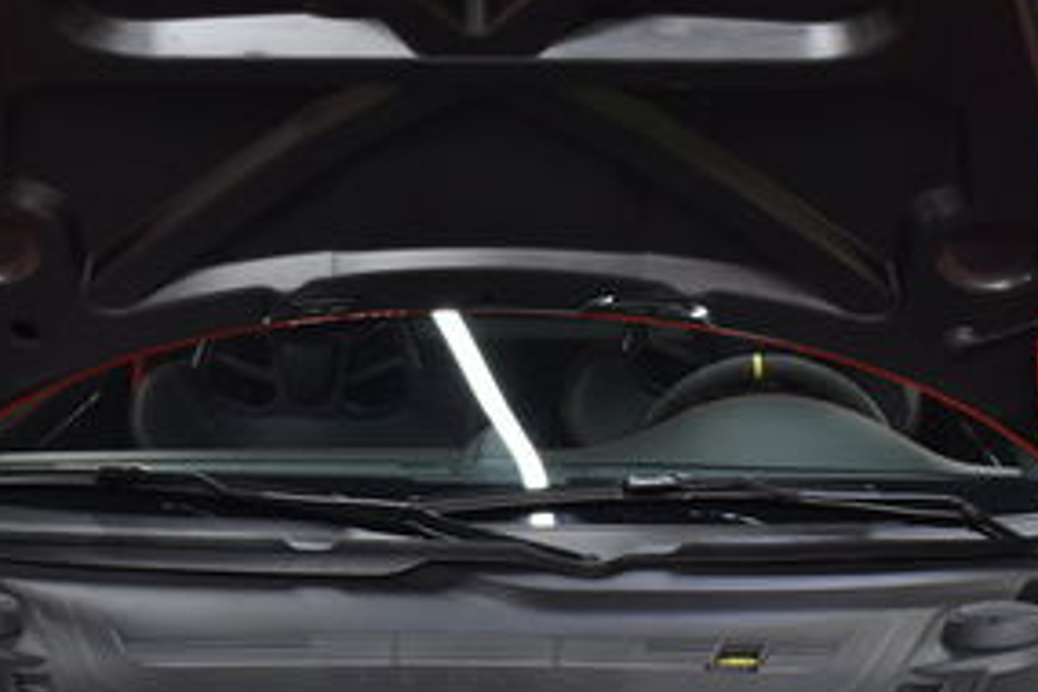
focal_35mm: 105
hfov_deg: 19.4
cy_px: 514
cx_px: 448
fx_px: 3027
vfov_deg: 13.0
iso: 400
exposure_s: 1/40
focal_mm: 26
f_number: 4
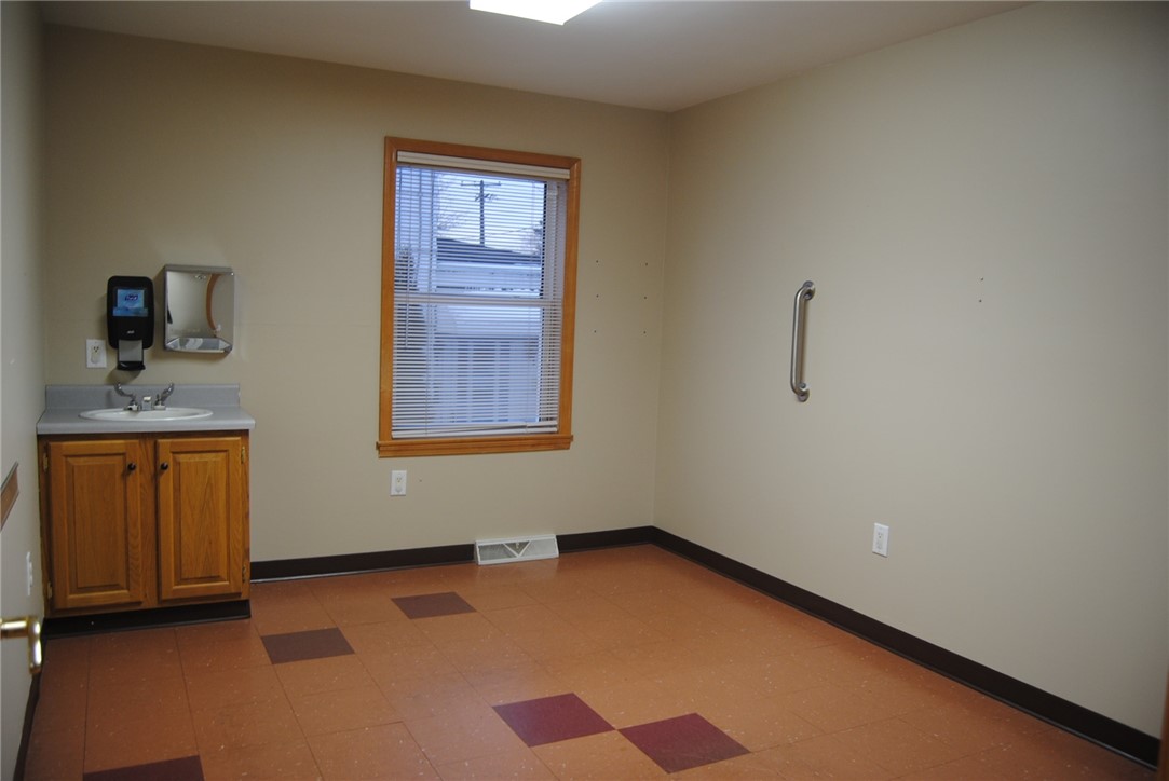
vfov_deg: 48.0
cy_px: 390
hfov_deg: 67.3
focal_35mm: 27
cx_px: 584
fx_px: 877
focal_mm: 18
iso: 200
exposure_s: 1/30
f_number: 3.5
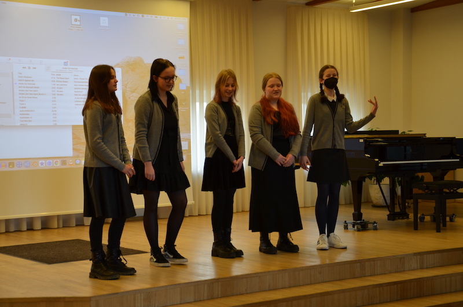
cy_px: 154
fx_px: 866
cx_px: 232
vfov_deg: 20.1
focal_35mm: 68
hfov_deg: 29.9
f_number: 4.8
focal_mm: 45
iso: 720
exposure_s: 1/60
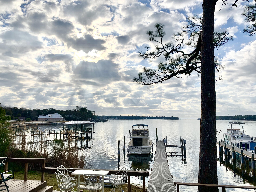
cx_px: 128
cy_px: 96
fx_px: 192
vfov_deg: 53.1
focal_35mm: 26
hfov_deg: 67.3
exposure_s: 1/4673
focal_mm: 4.25
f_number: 1.8
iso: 25
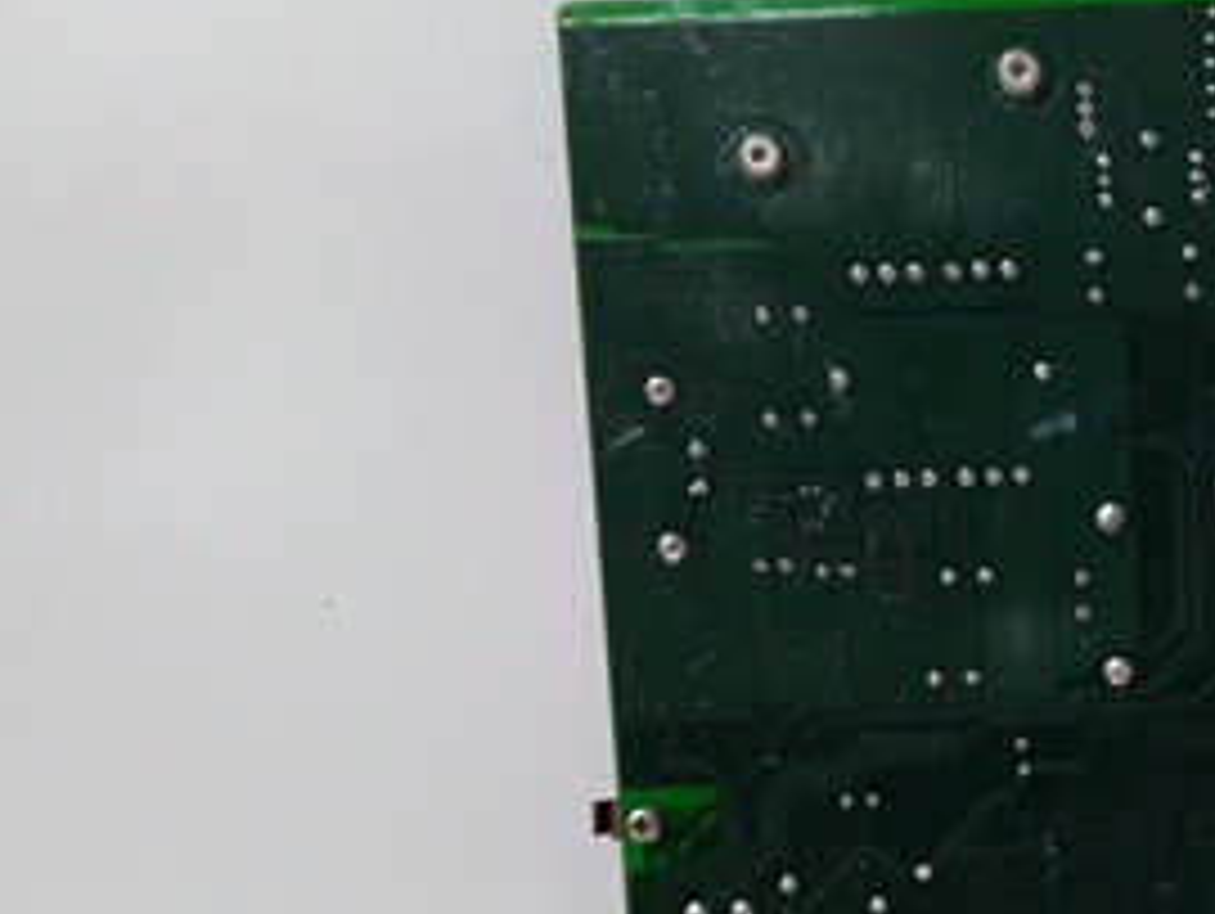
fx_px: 2108
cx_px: 1310
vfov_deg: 23.9
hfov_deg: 29.3
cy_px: 779
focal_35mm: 60
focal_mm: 3.79
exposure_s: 1/33
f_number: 2
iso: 517
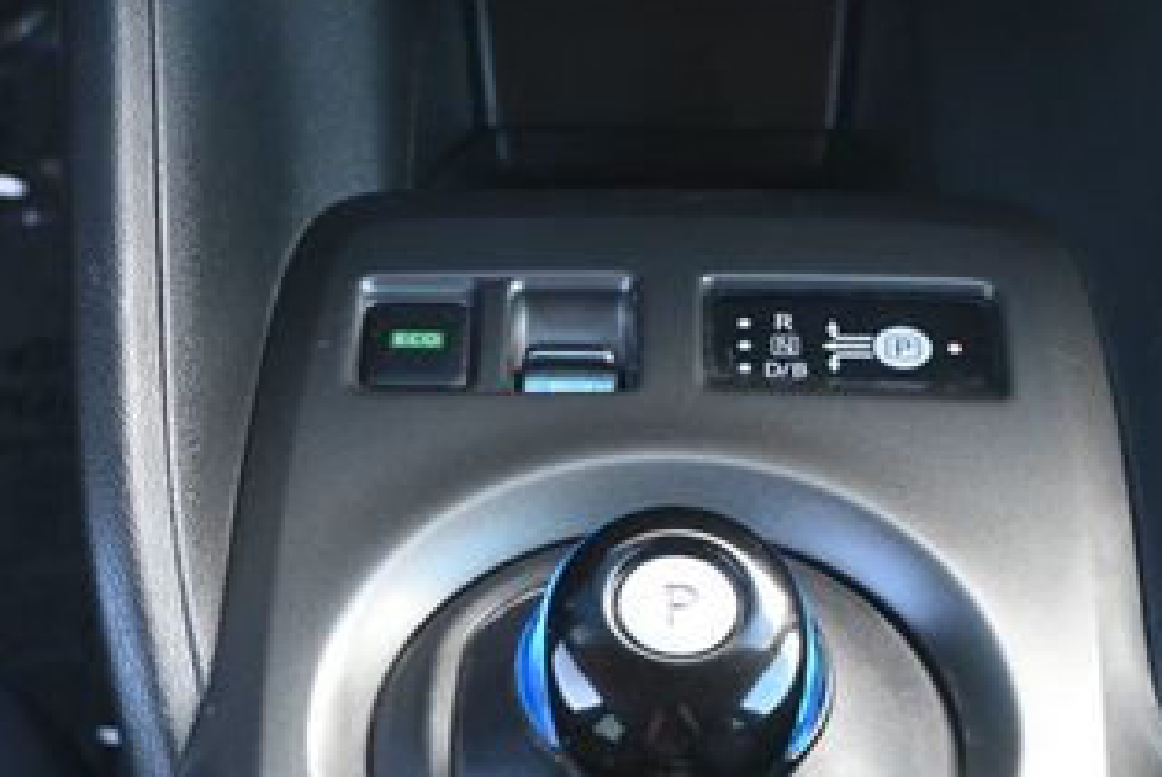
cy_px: 651
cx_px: 674
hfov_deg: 17.6
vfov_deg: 11.8
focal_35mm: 116
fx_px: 3748
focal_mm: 38
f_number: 5.6
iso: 2500
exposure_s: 1/125
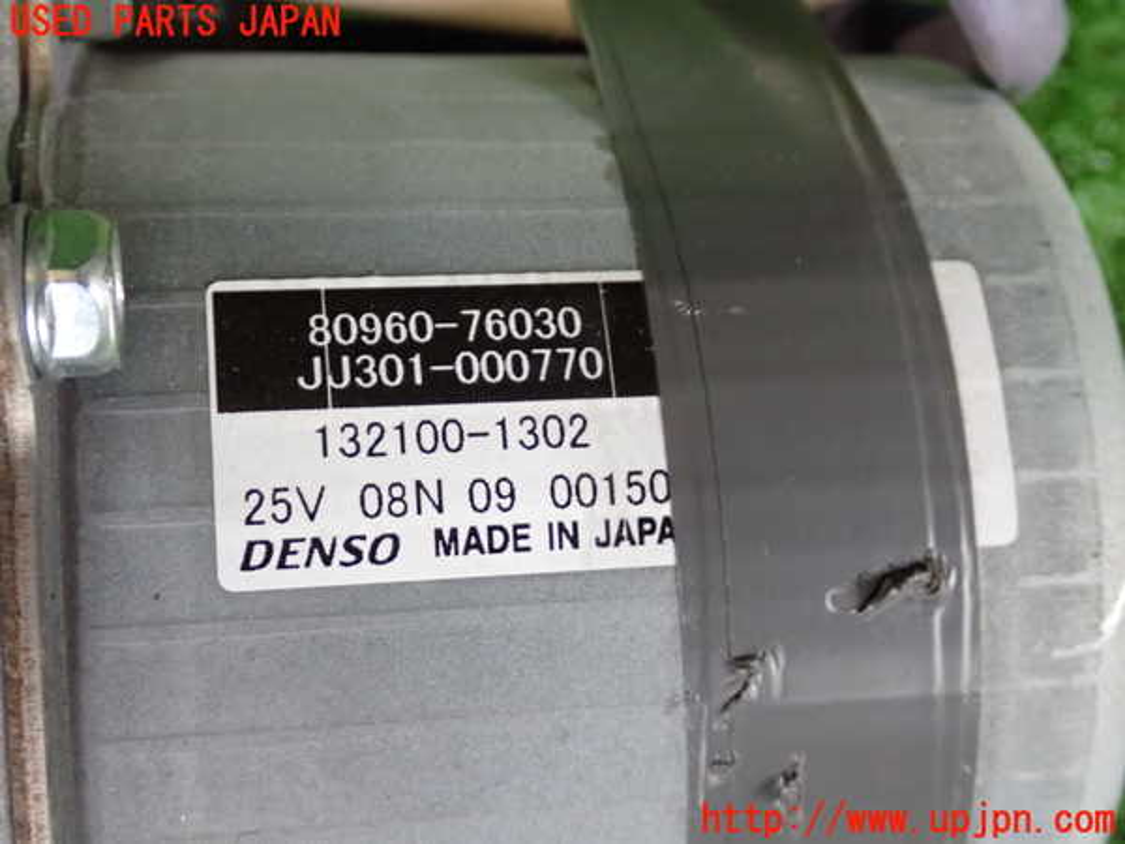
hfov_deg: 38.2
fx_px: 1625
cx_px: 562
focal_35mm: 50
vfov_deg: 29.1
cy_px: 422
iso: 1250
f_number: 3.2
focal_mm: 9.01
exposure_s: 1/60
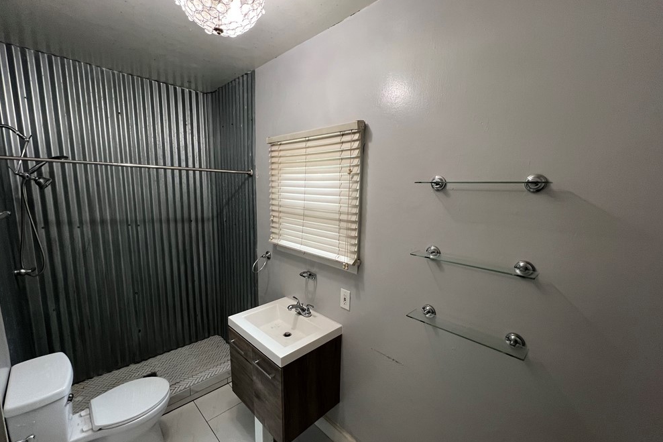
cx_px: 328
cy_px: 231
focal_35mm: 14
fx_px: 258
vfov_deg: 81.1
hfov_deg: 104.3
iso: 160
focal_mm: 1.57
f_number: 1.8
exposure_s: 1/60
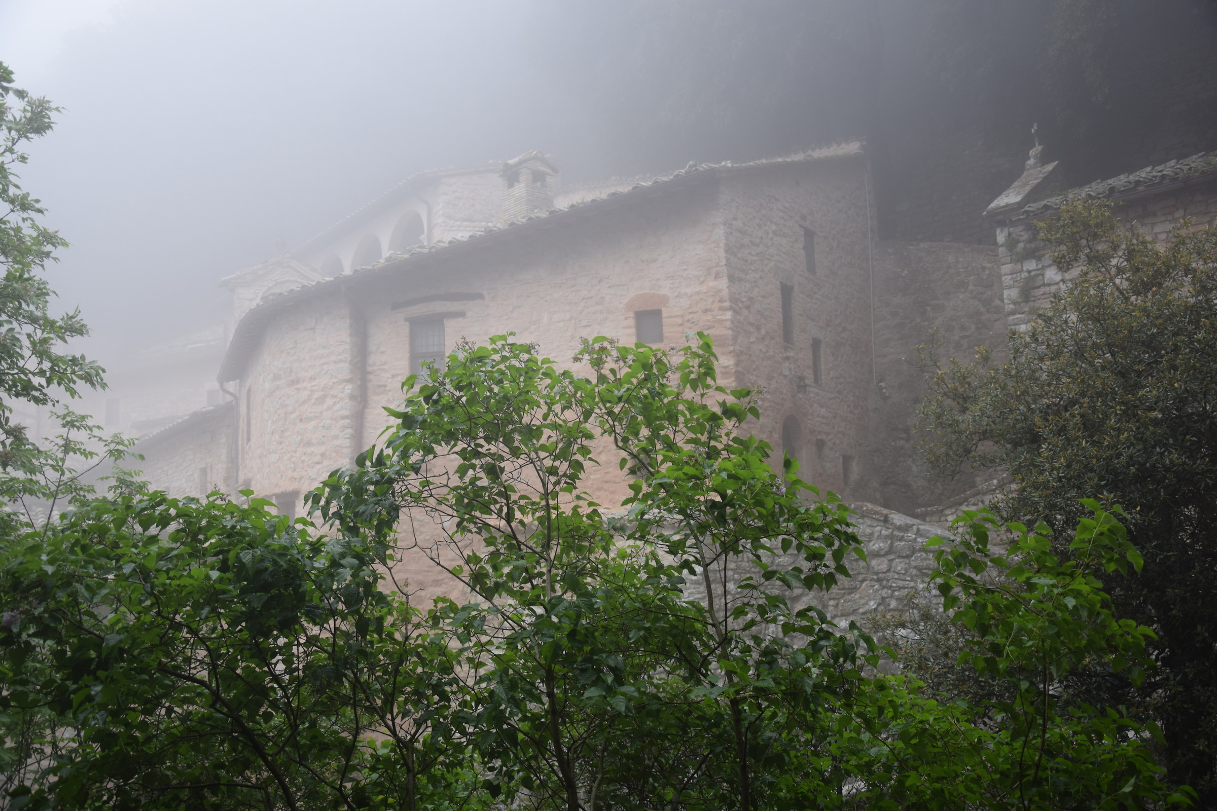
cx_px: 608
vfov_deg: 40.0
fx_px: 1115
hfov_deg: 57.2
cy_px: 406
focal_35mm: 33
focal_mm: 22
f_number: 3.8
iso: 200
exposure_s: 1/50
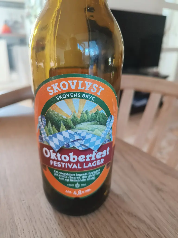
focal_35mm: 24
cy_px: 119
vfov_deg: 71.6
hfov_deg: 56.8
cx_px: 89
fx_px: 165
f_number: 2.8
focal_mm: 5.59
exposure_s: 1/50
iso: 125
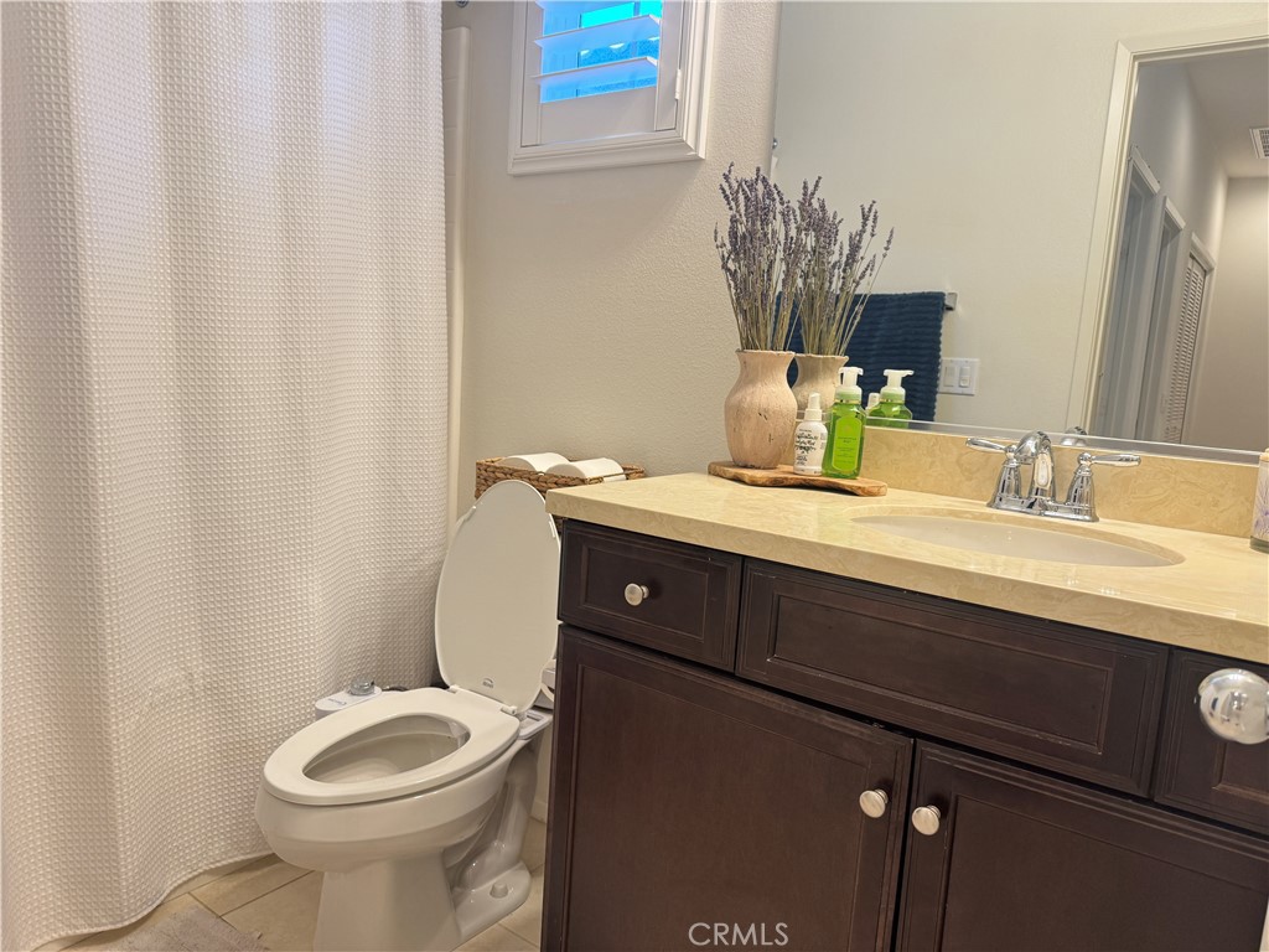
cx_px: 634
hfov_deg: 71.6
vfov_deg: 56.8
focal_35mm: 24
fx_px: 880
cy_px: 476
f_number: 1.78
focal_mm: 6.76
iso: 125
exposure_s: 1/60
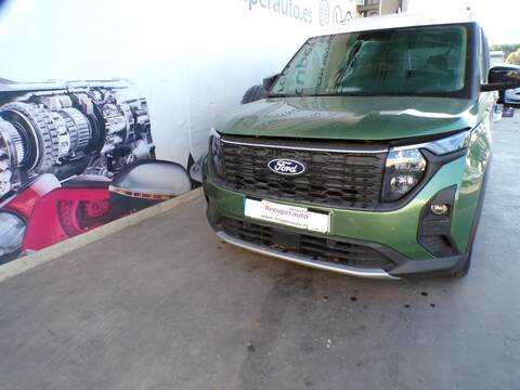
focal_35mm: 24
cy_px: 195
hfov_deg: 71.6
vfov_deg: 56.8
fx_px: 361
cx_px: 260
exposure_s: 1/58
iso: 100
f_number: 4.4
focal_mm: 4.3
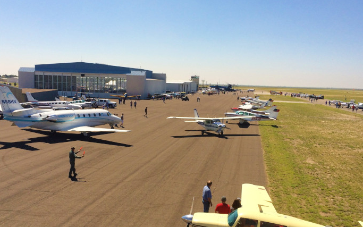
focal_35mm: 36
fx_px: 356
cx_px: 171
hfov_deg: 54.0
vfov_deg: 35.3
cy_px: 125
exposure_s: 1/2933
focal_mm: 4.15
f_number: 2.2
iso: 40
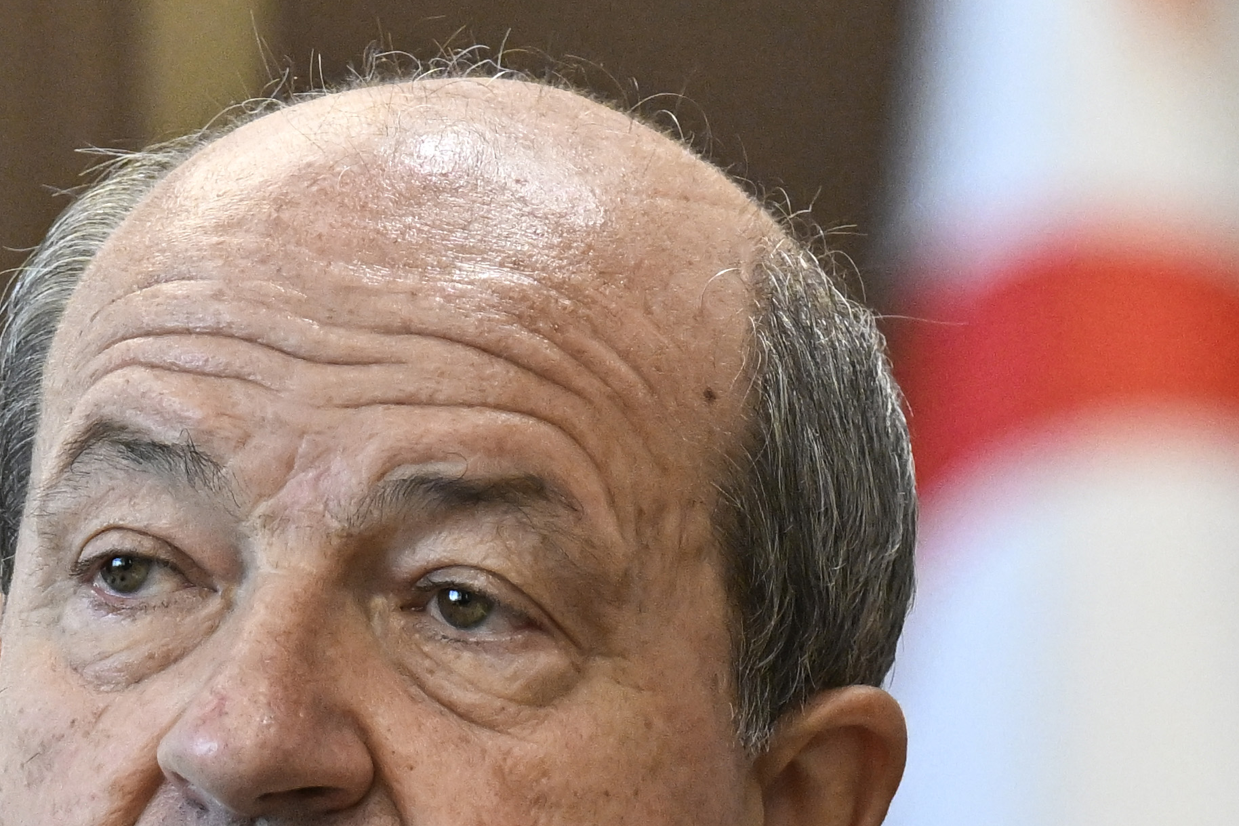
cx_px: -43
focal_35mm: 858
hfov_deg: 2.4
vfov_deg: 1.6
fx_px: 29530
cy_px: 1408
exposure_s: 1/400
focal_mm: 190
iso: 2500
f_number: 3.5
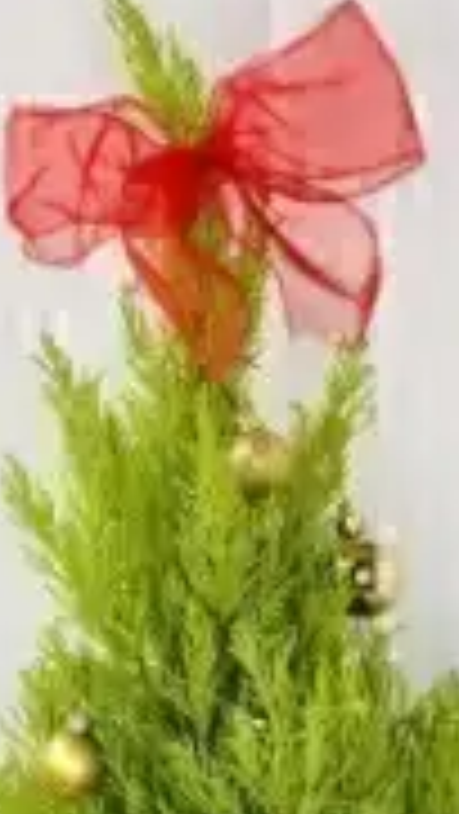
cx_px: 279
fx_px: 2701
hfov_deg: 9.7
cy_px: 814
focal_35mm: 125
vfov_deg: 16.8
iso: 20
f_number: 2.4
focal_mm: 6
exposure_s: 1/50
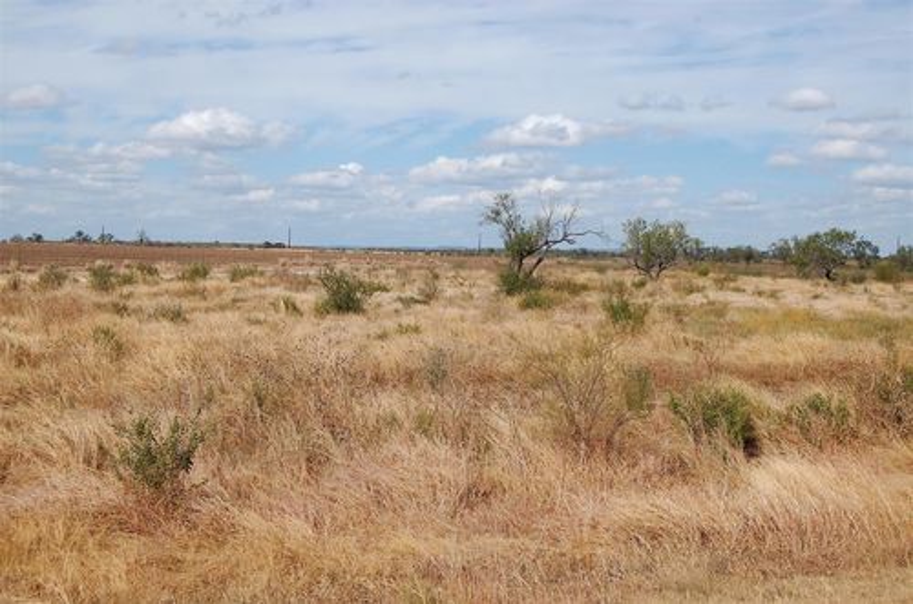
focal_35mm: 46
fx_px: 1177
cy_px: 302
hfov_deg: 42.4
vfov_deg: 28.8
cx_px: 456
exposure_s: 1/400
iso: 200
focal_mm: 31
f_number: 10
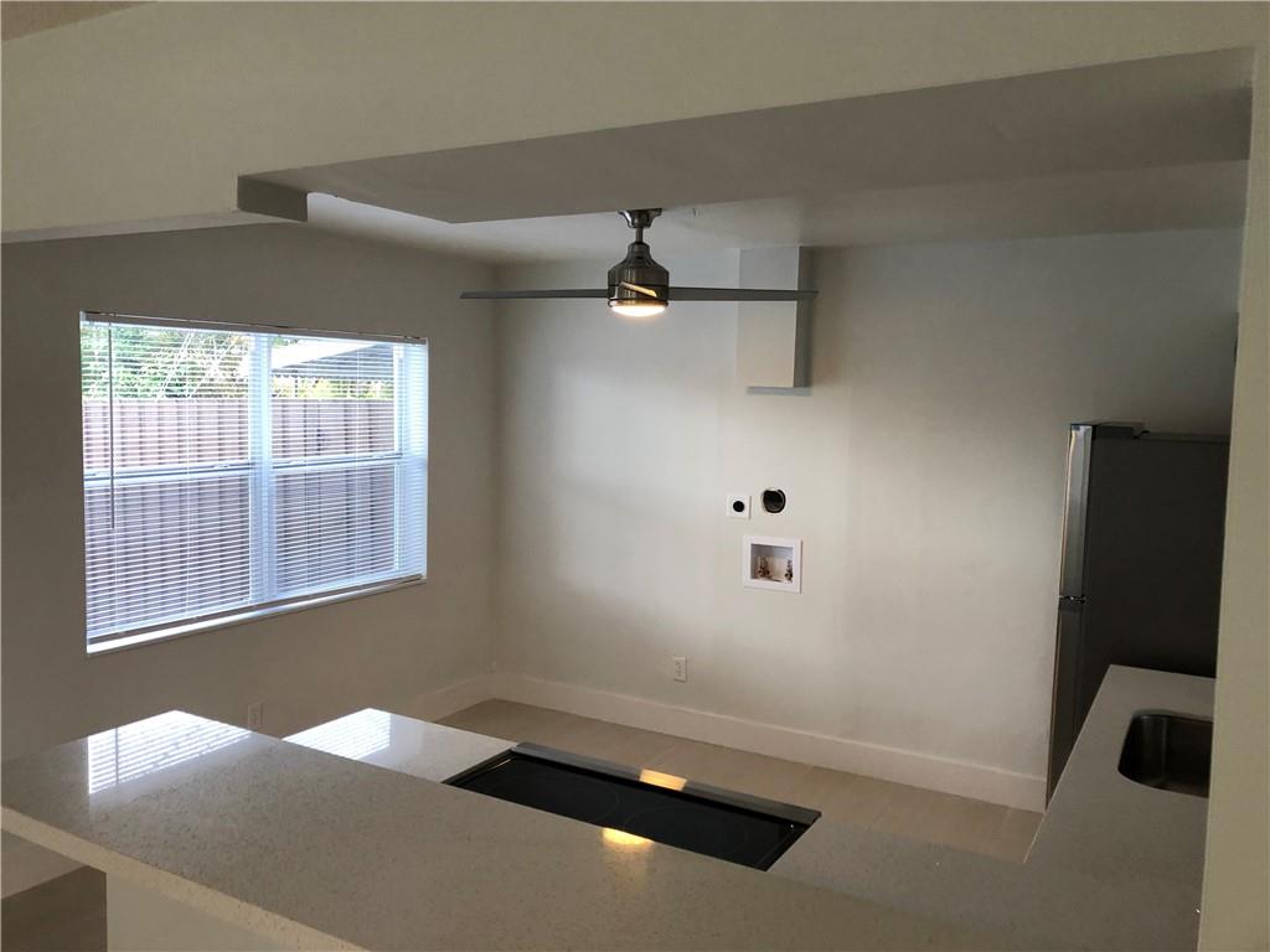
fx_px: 1027
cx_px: 635
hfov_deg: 63.4
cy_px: 476
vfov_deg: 49.7
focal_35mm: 28
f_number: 1.8
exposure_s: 1/30
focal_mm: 3.99
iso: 32
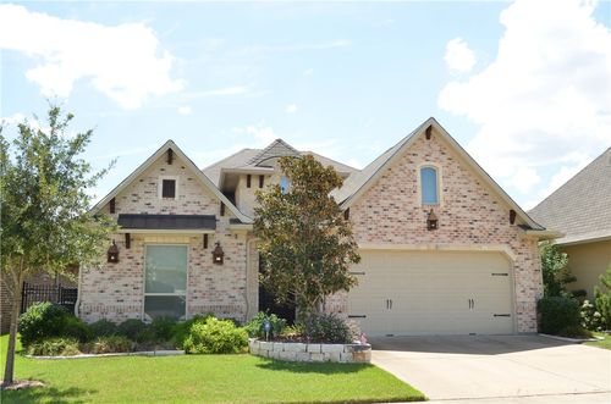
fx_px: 559
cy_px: 202
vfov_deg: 39.8
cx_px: 306
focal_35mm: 33
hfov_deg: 57.3
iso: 100
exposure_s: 1/250
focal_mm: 22
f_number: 5
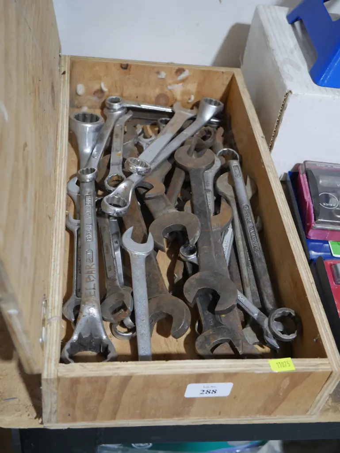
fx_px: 576
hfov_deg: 32.9
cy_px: 226
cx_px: 170
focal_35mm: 44
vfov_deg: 42.9
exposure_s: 1/60
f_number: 4.7
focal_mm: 22
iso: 1000
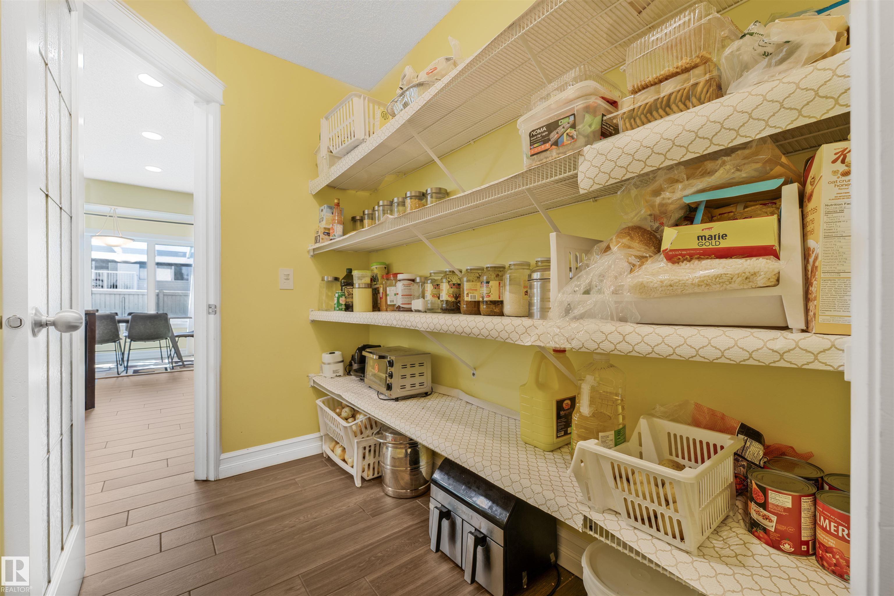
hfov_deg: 100.8
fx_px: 370
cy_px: 298
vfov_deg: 77.7
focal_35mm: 15
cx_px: 447
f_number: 8
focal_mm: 14.9
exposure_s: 1/10
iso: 200
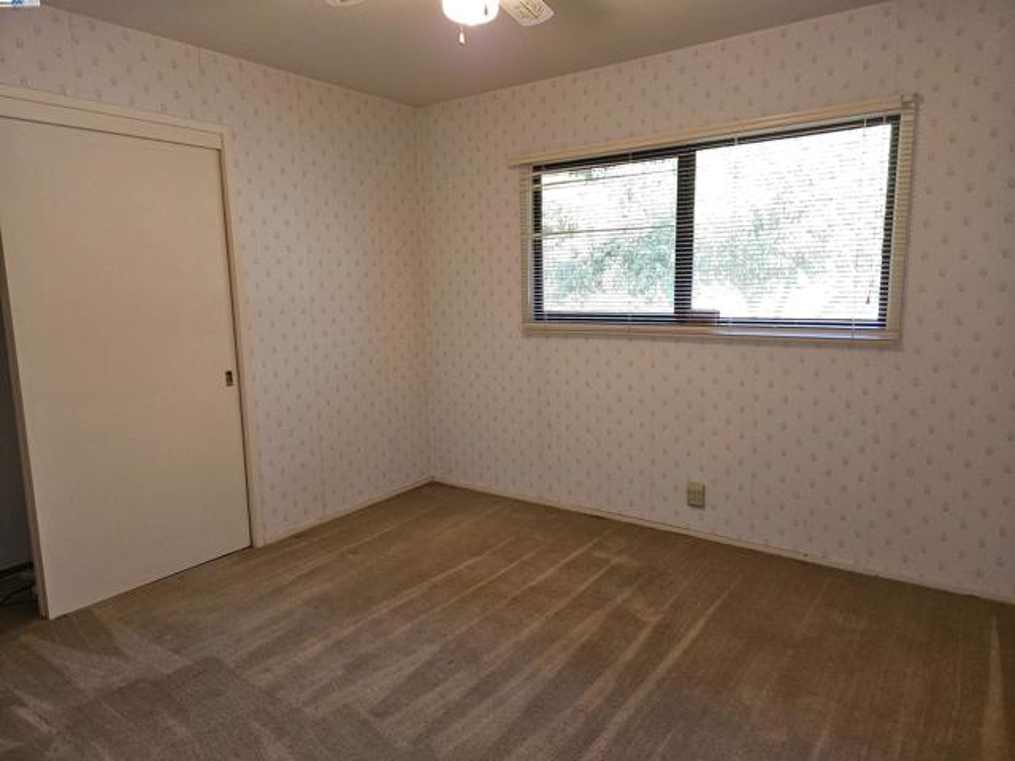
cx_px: 508
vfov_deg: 58.9
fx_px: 674
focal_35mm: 23
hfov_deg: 73.9
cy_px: 380
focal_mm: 5.4
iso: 125
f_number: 1.8
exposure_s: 1/60
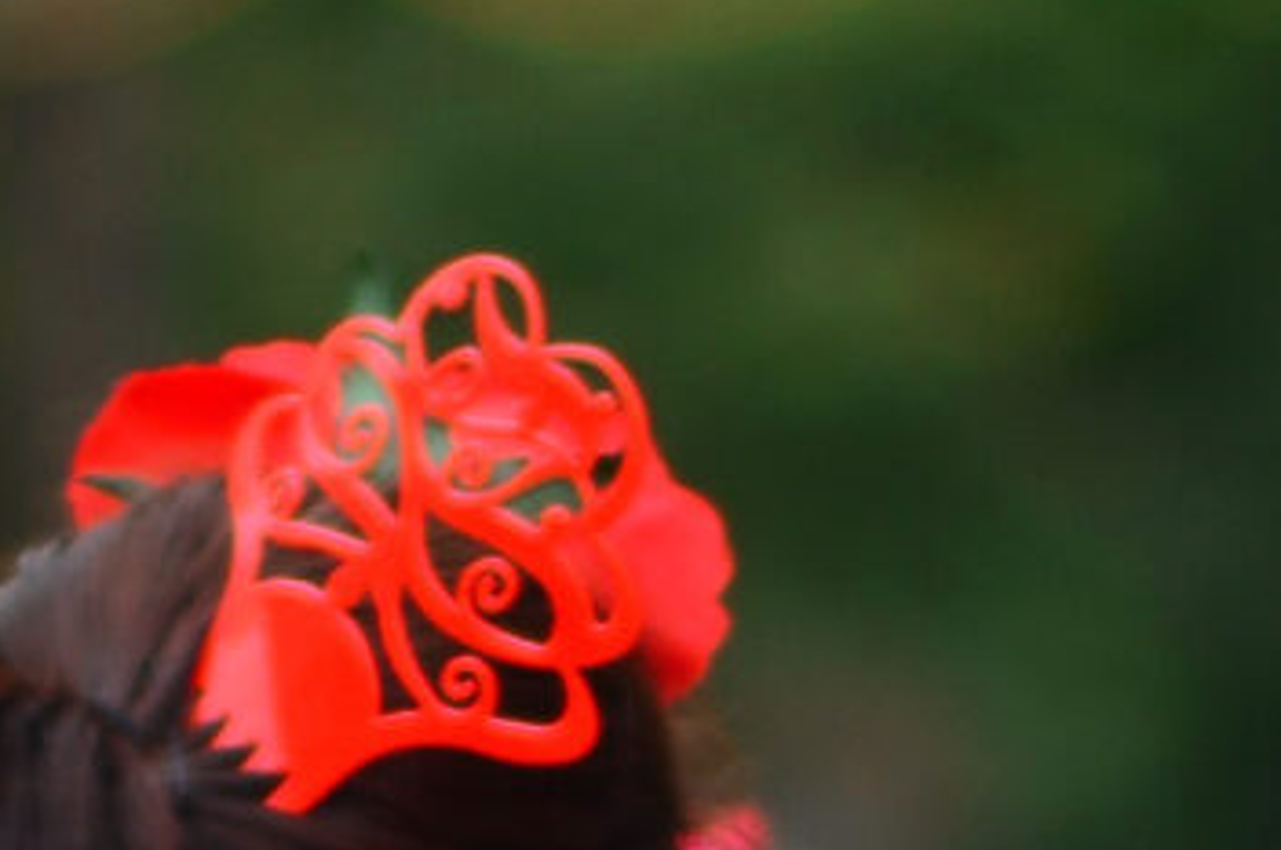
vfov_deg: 1.5
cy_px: 2634
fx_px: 33034
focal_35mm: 930
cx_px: 1036
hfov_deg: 2.2
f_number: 1.8
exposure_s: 1/640
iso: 100
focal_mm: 85
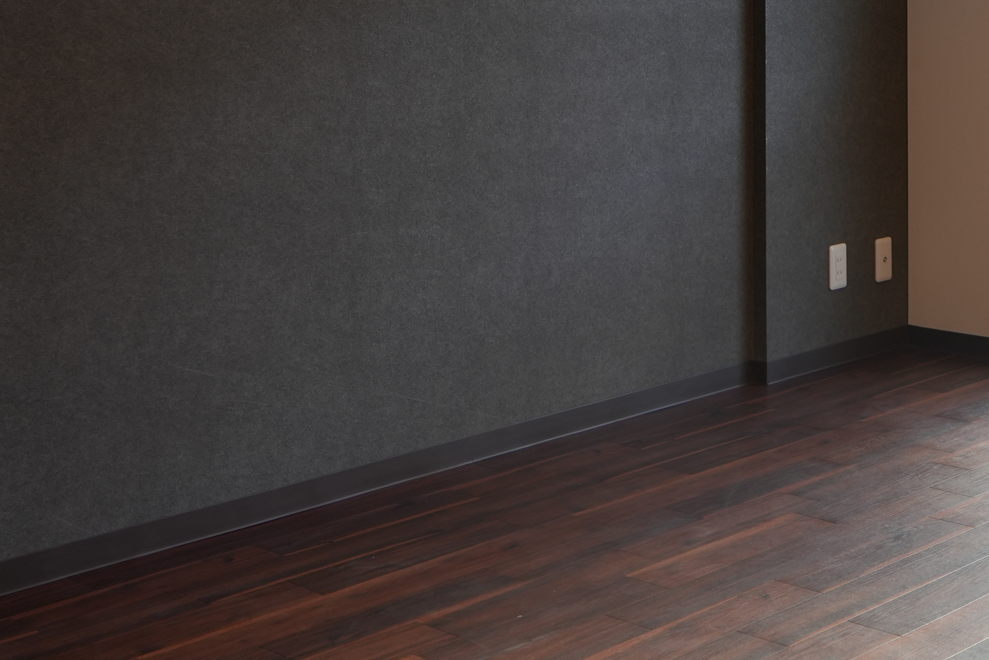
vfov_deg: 20.1
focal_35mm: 65
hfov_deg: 29.7
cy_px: -47
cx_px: 879
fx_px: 1785
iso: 200
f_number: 4
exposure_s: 1/60
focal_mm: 24
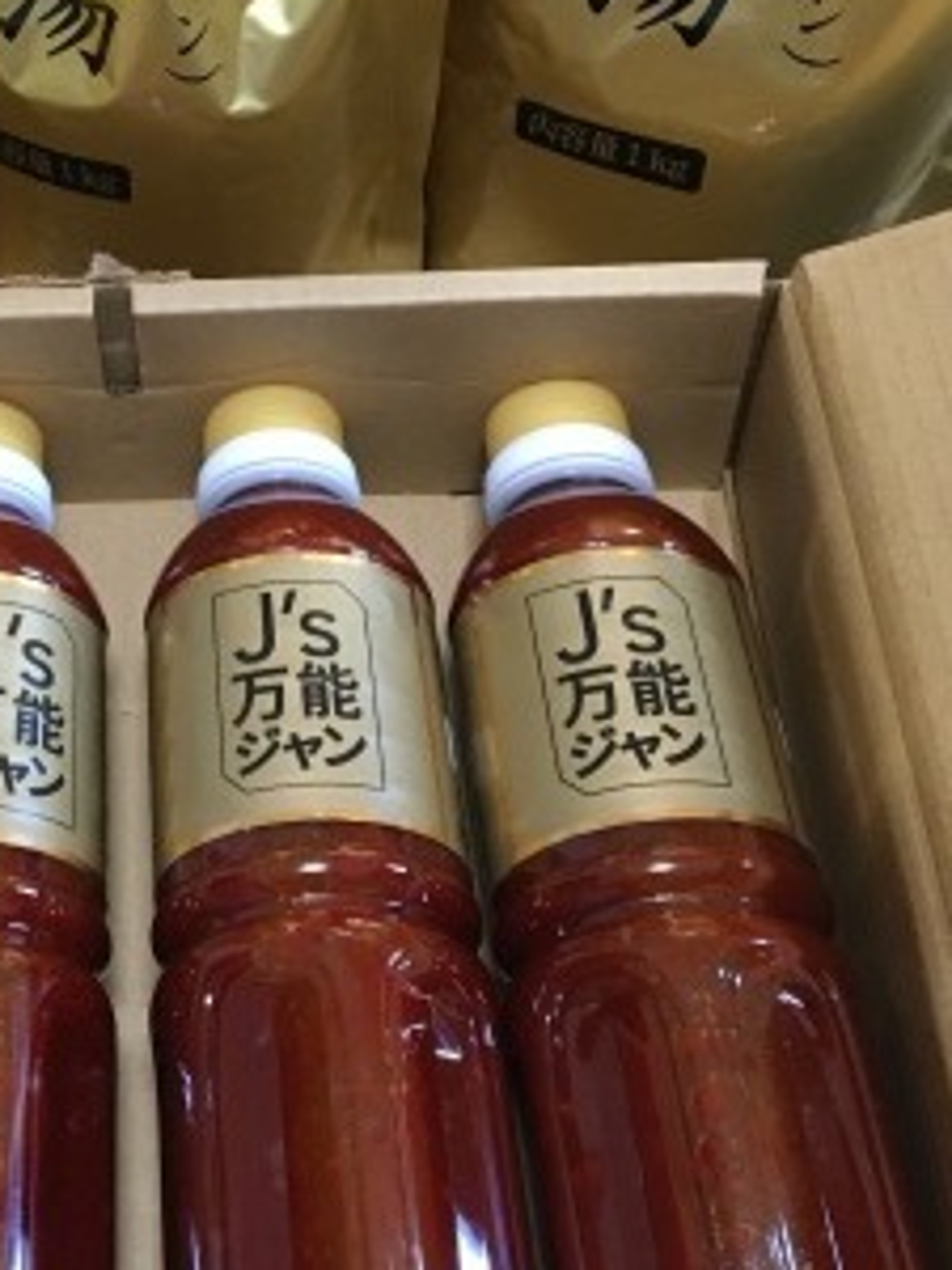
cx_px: 144
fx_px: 2127
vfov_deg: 32.6
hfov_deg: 24.7
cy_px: 309
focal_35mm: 58
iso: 200
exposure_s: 1/30
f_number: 2.2
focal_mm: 4.15
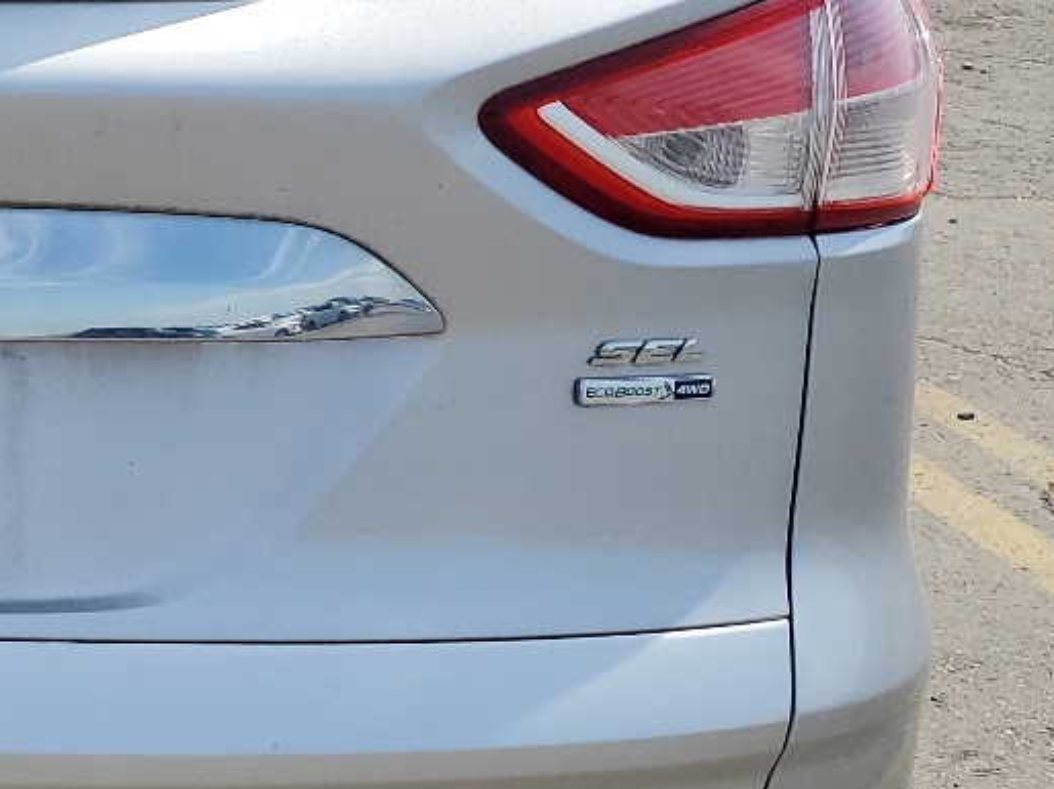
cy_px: 262
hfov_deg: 21.8
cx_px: -299
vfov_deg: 18.1
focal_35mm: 81
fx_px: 2465
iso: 50
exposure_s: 1/3333
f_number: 1.5
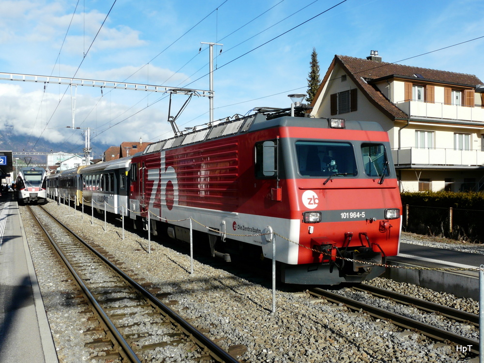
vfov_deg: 40.7
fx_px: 489
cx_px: 242
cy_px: 182
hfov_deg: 52.6
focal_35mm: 35
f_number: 5.6
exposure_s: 1/400
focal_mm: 5.7
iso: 100
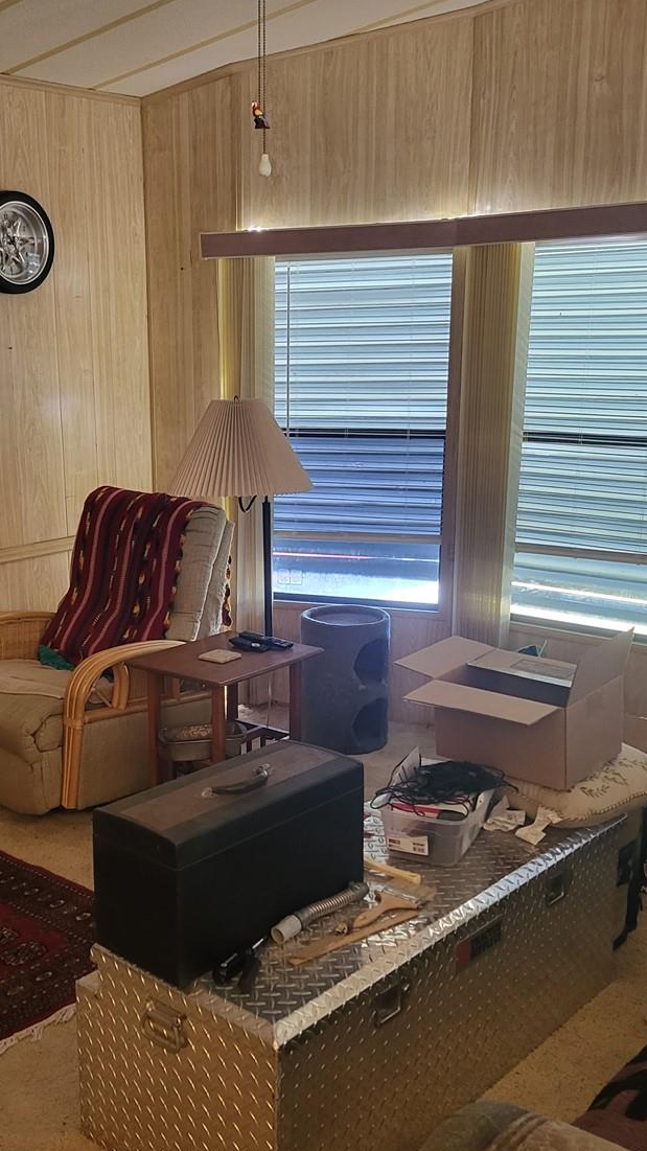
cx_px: 201
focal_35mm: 38
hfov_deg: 30.9
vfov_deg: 52.7
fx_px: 1159
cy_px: 620
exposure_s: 1/40
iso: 400
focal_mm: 5
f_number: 1.8
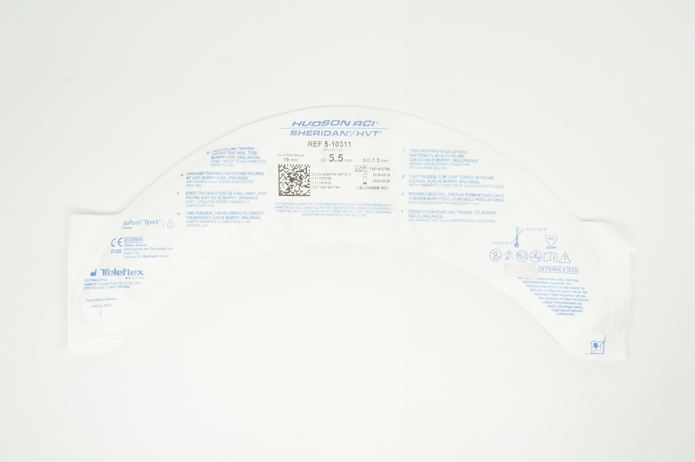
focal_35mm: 38
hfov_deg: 51.3
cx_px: 348
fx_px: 723
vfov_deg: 35.4
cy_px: 231
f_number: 11
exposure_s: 1/15
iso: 400
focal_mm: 25
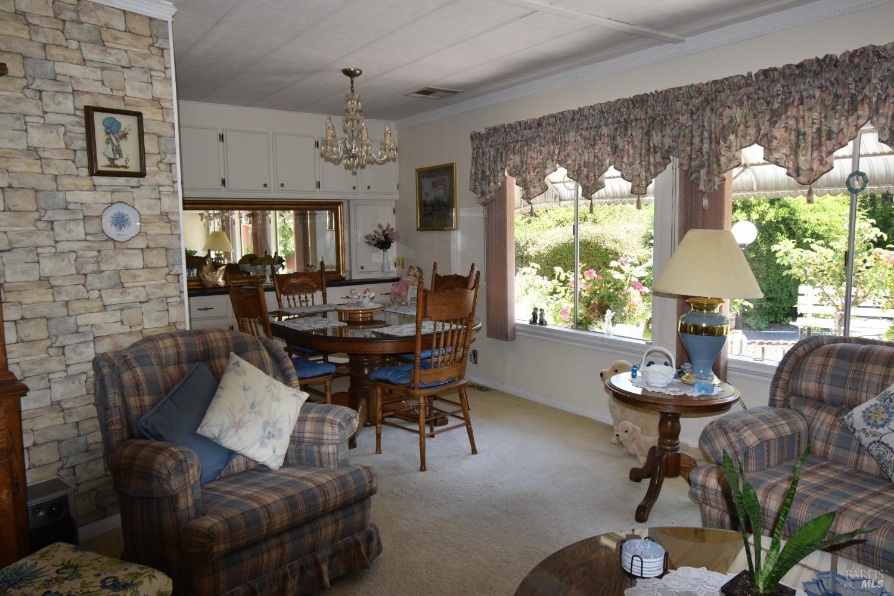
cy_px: 298
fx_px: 633
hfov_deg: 70.4
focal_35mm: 26
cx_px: 447
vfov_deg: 50.4
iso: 280
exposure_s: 1/125
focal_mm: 17
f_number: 5.6
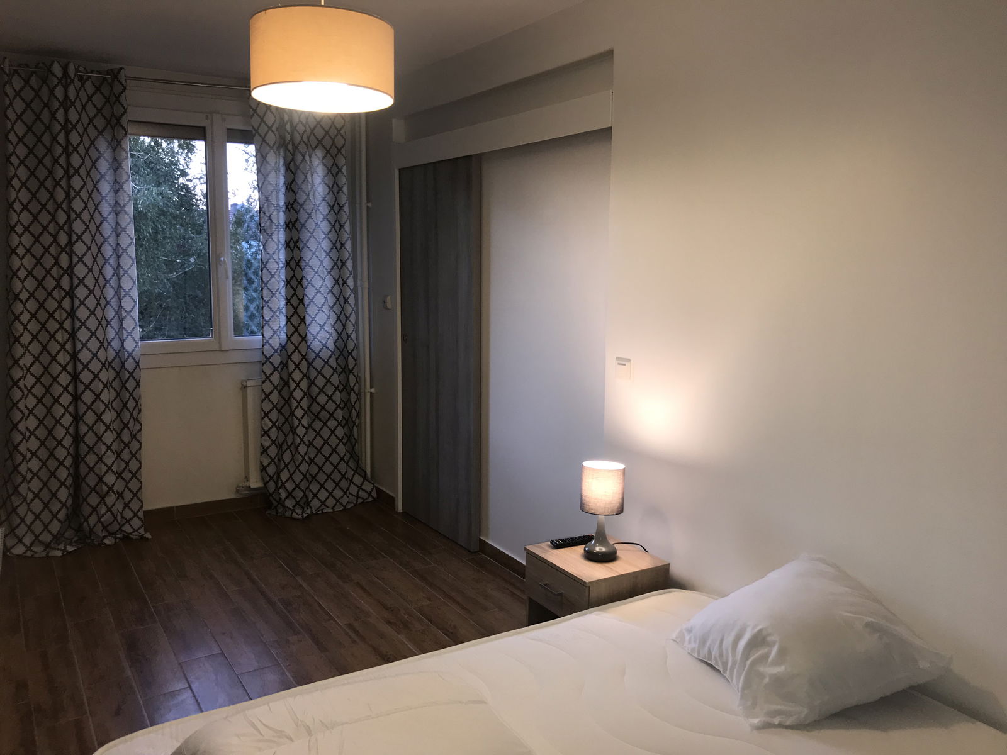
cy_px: 378
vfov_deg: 49.7
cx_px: 504
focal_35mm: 28
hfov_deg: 63.4
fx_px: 815
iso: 32
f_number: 1.8
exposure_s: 1/33
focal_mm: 3.99
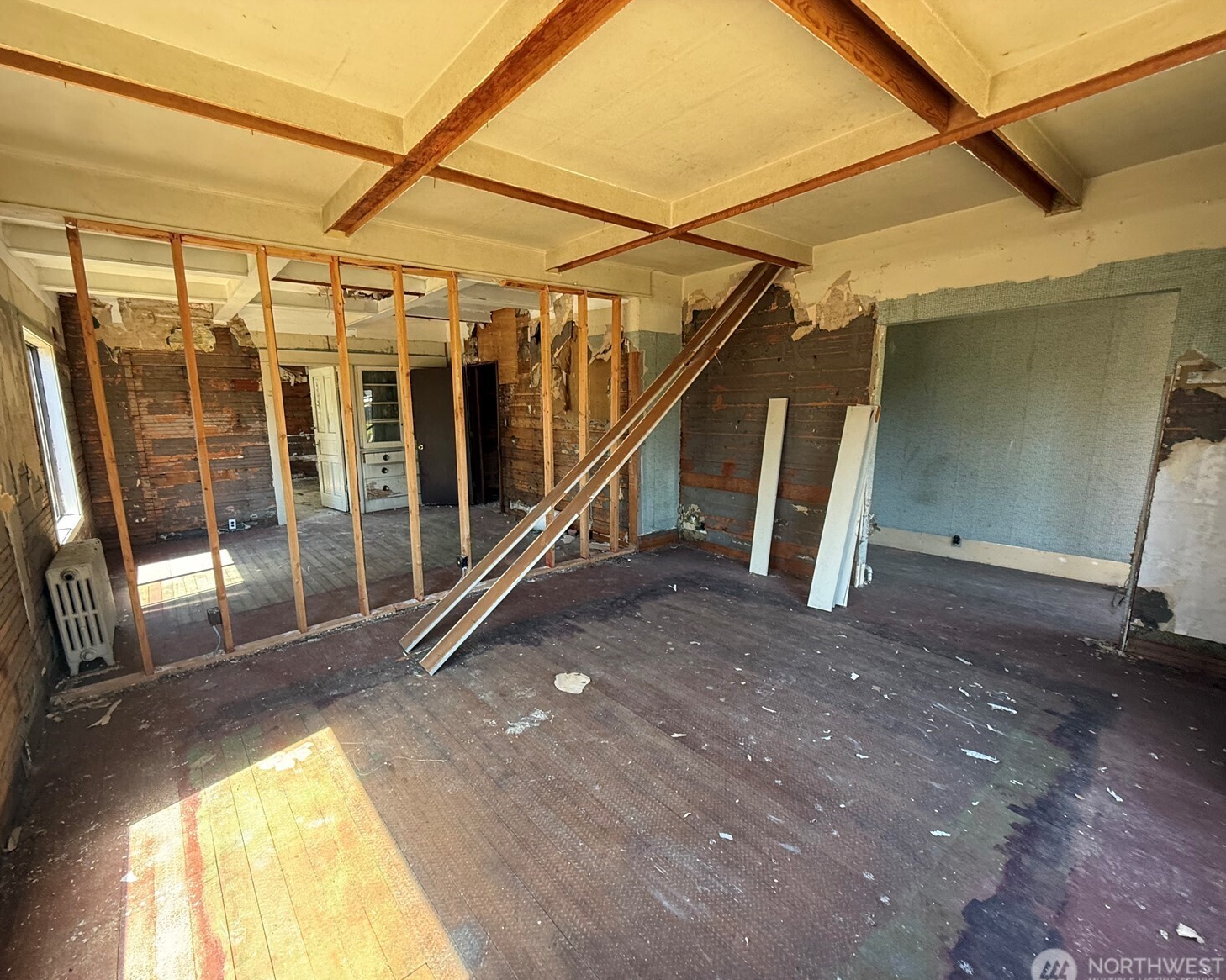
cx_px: 577
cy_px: 501
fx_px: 544
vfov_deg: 84.0
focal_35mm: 15
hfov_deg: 96.7
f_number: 2.2
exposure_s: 1/99
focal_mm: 2.22
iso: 200
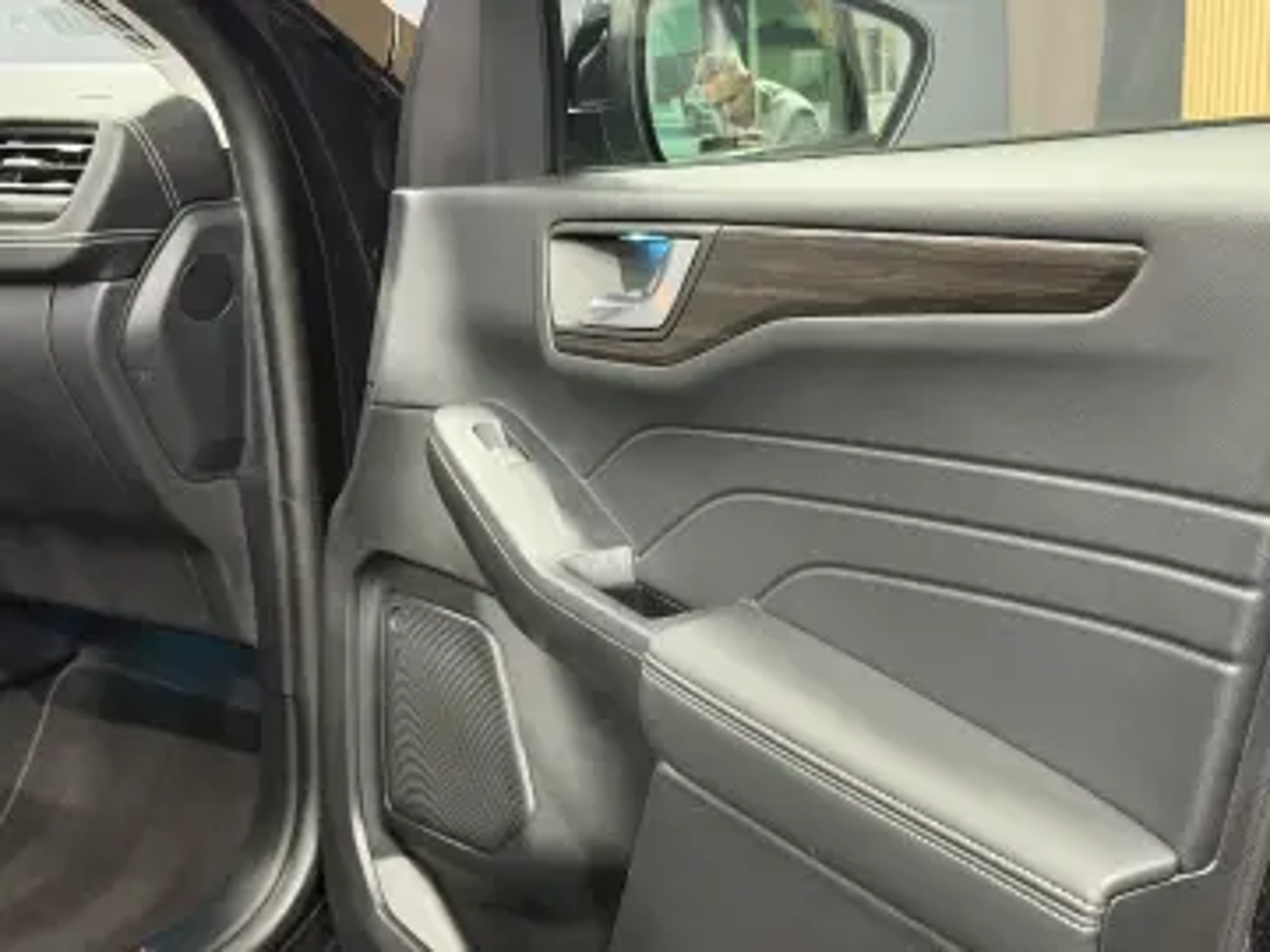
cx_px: 635
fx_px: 1761
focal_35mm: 48
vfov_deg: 30.3
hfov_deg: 39.7
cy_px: 476
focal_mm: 6.76
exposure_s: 1/25
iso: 500
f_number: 1.78
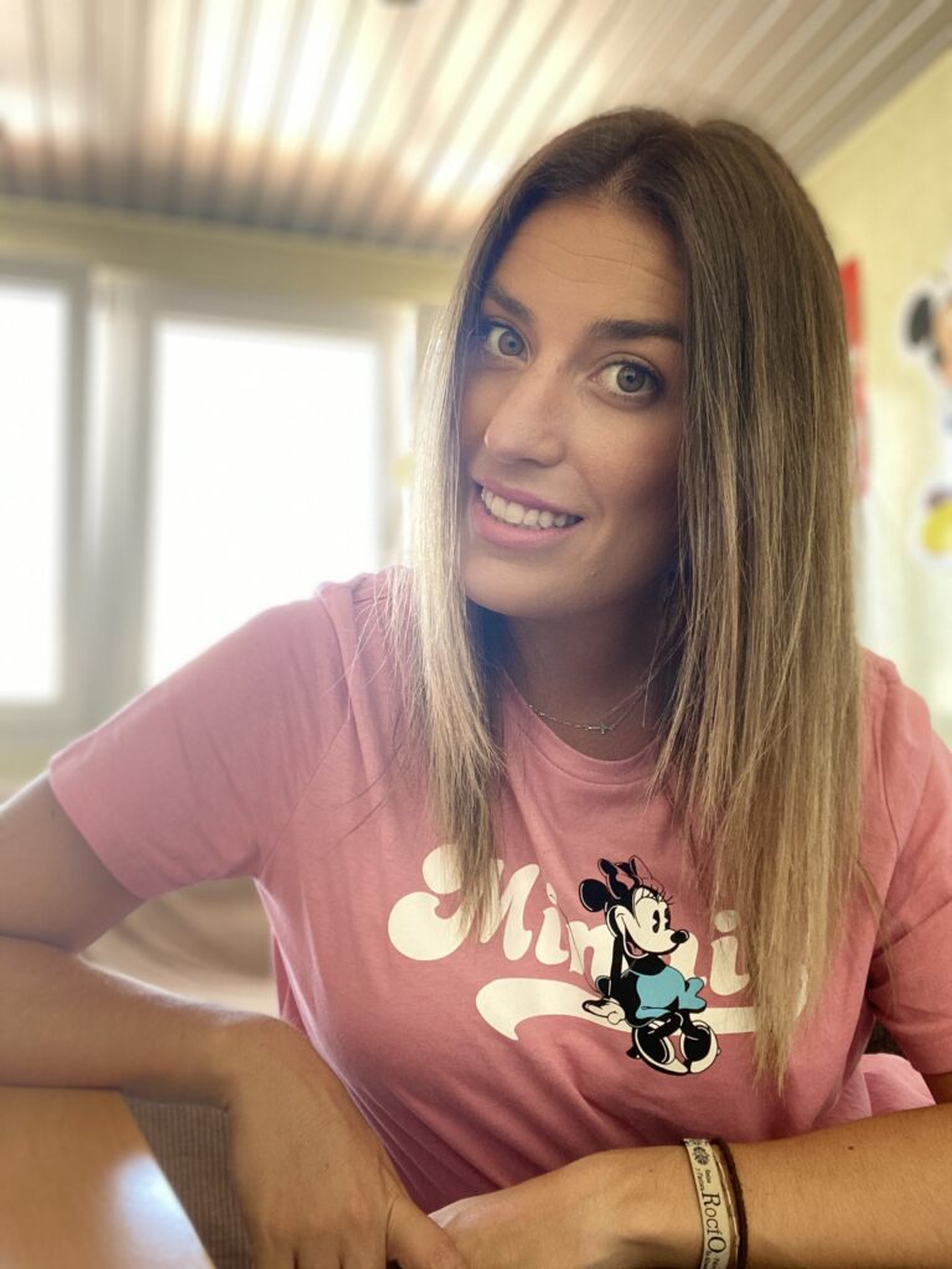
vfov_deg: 60.0
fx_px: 1100
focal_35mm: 30
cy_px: 634
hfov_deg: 46.8
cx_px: 476
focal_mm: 2.71
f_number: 2.2
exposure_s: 1/60
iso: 125
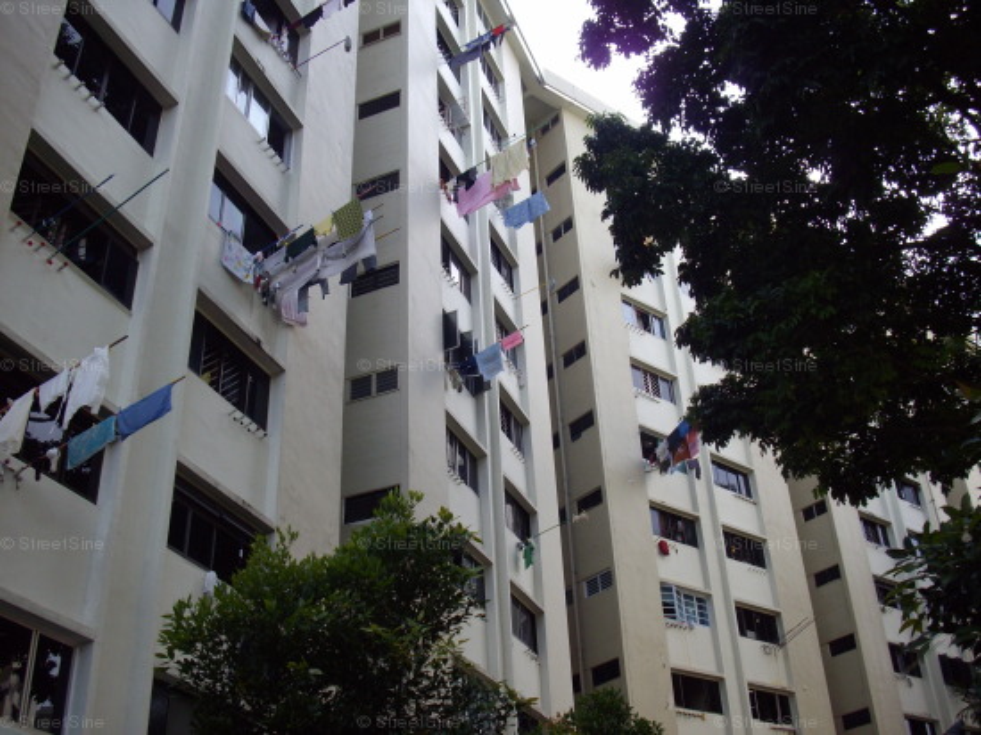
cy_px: 368
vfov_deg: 38.6
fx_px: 1048
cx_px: 490
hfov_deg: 50.2
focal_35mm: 37
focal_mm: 6.2
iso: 80
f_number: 5.6
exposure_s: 1/80
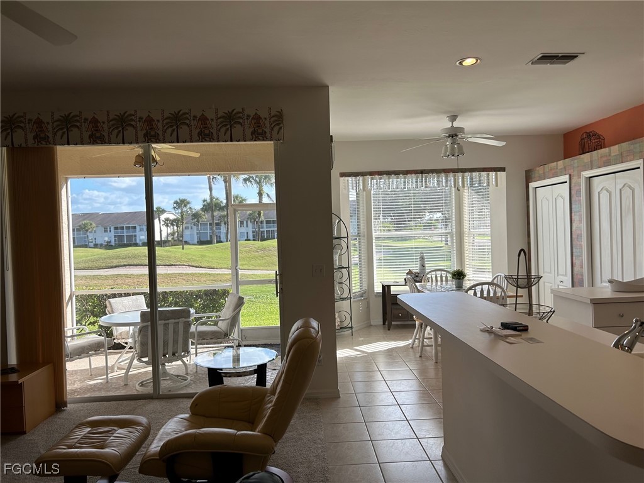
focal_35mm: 26
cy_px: 242
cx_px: 322
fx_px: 484
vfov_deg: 53.1
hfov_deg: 67.3
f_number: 1.5
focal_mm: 5.7
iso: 50
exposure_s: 1/808
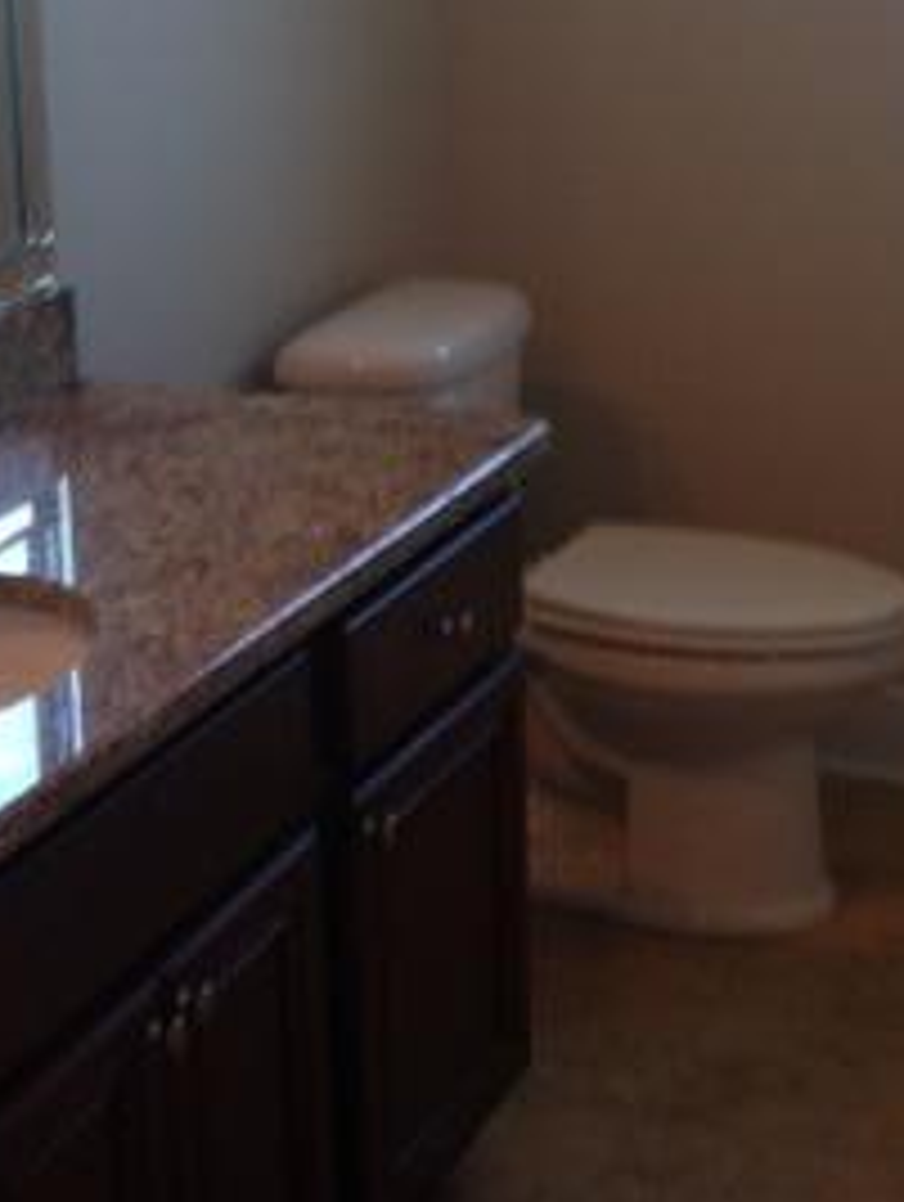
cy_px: 311
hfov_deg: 18.7
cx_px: 310
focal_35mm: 79
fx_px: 2744
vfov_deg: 24.4
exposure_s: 1/20
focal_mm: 4.12
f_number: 2.4
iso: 50
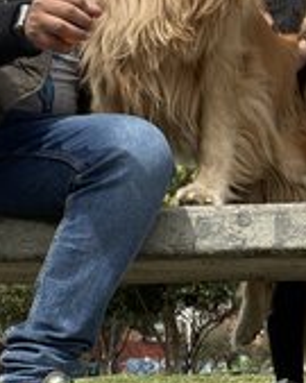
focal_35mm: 83
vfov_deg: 23.0
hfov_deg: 18.2
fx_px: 940
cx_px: 281
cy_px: 163
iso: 25
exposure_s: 1/659
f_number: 2.2
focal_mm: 2.71
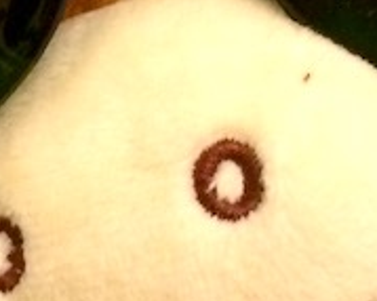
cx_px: 175
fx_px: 1762
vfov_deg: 9.6
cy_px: -109
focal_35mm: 158
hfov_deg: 12.2
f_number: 2.2
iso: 320
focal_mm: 4.15
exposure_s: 1/15
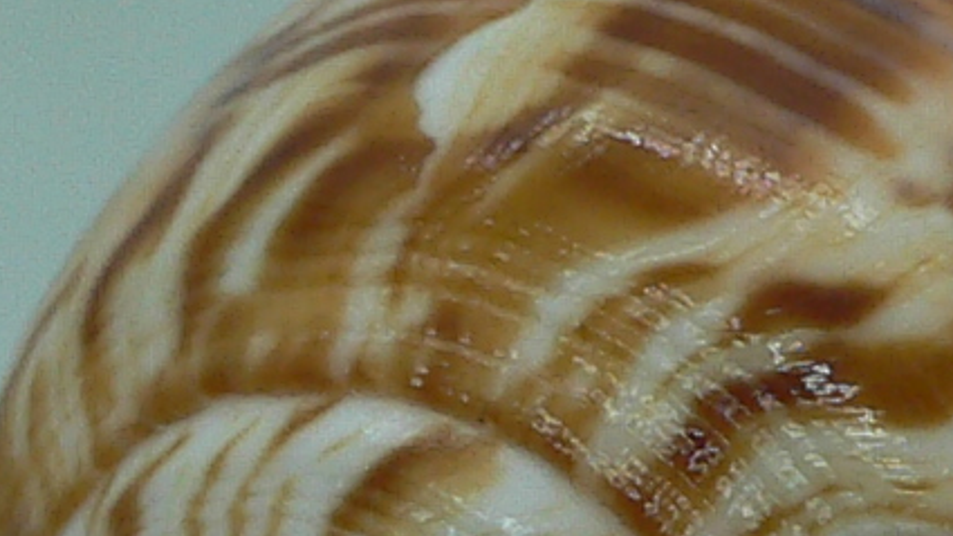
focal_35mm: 181
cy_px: 599
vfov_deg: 6.7
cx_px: 783
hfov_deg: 11.8
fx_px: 4574
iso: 80
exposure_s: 1/60
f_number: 2.8
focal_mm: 4.6
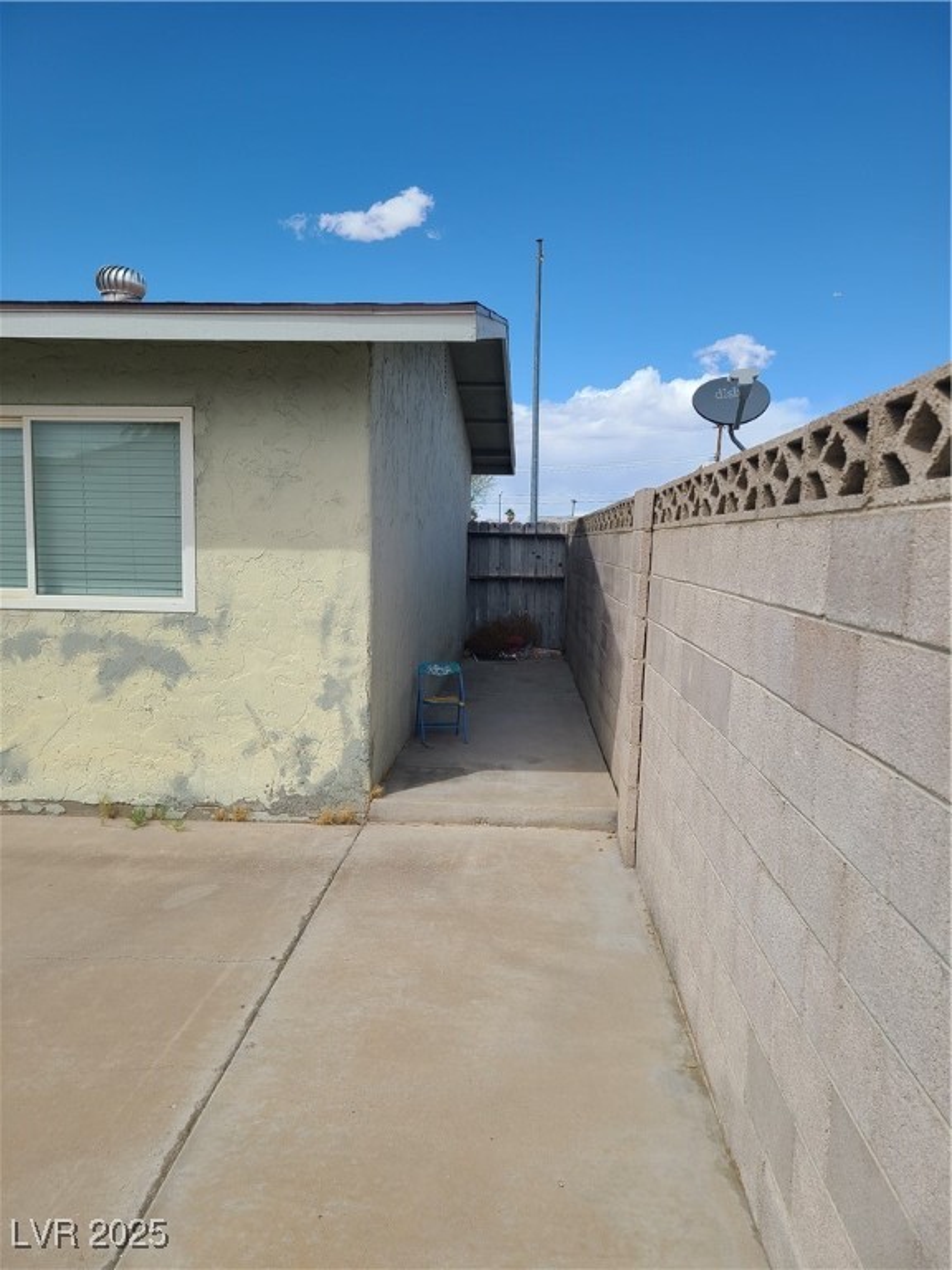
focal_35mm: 26
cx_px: 476
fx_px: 953
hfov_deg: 53.1
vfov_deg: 67.3
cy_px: 635
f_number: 1.8
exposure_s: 1/2586
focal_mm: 5.4
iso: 40
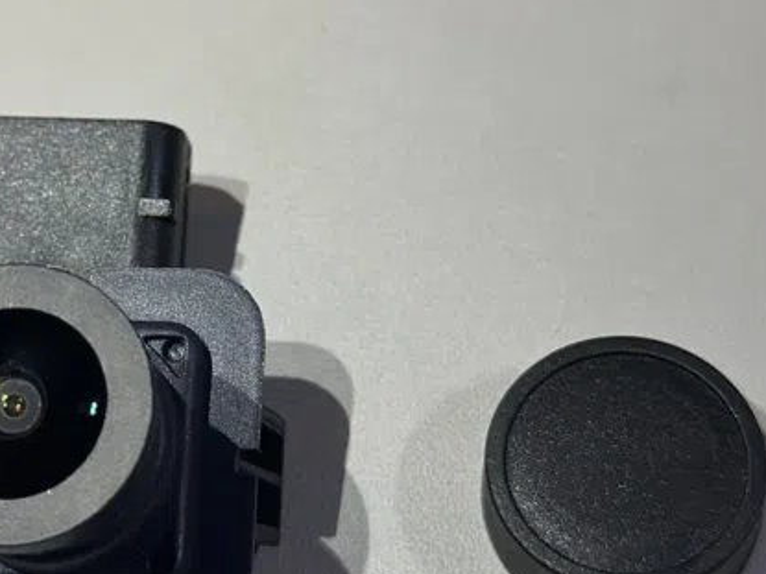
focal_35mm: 74
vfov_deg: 19.8
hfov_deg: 26.2
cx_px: 247
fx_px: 1637
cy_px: 199
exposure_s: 1/33
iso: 640
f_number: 1.78
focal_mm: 6.86
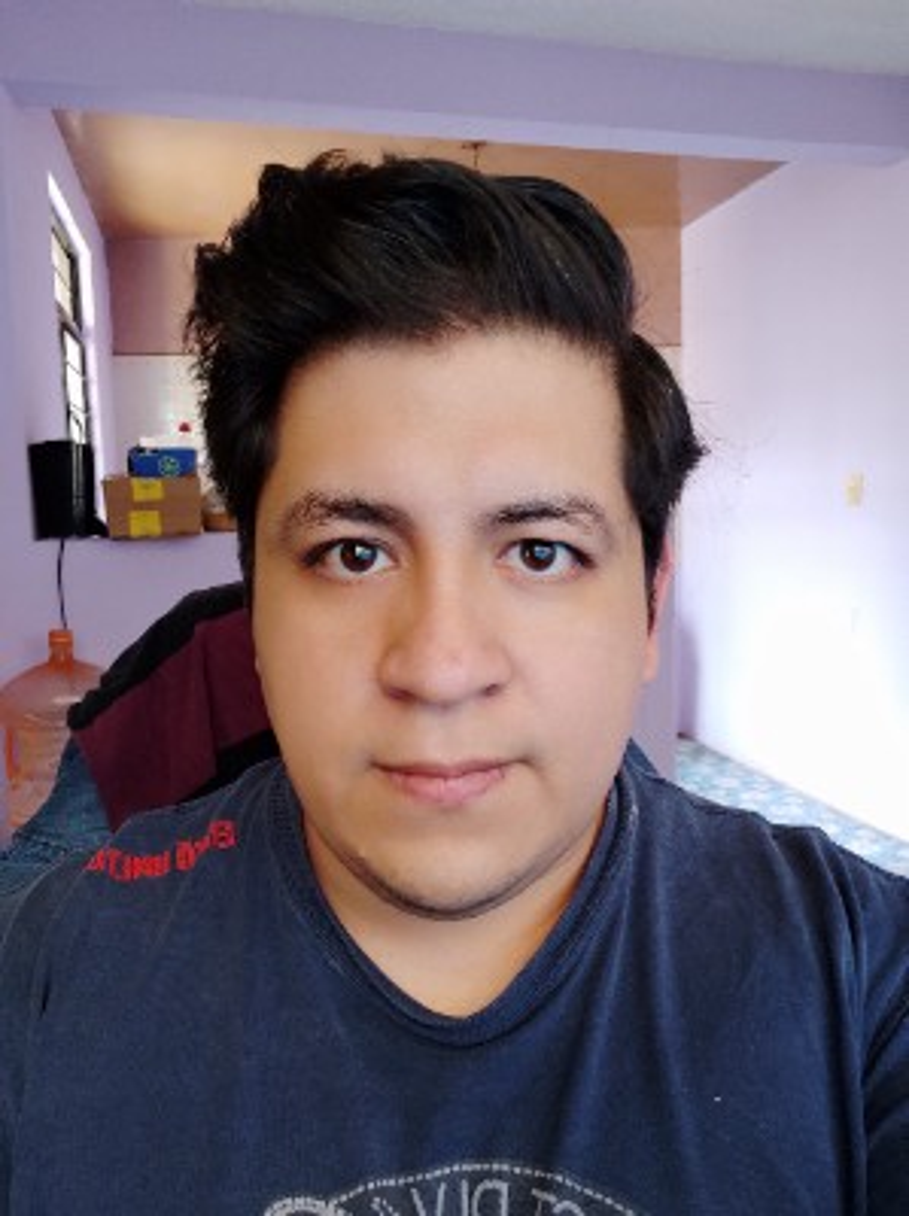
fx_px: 632
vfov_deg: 87.8
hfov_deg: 71.5
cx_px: 454
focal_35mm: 18
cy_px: 608
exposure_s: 1/30
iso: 384
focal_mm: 3.52
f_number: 2
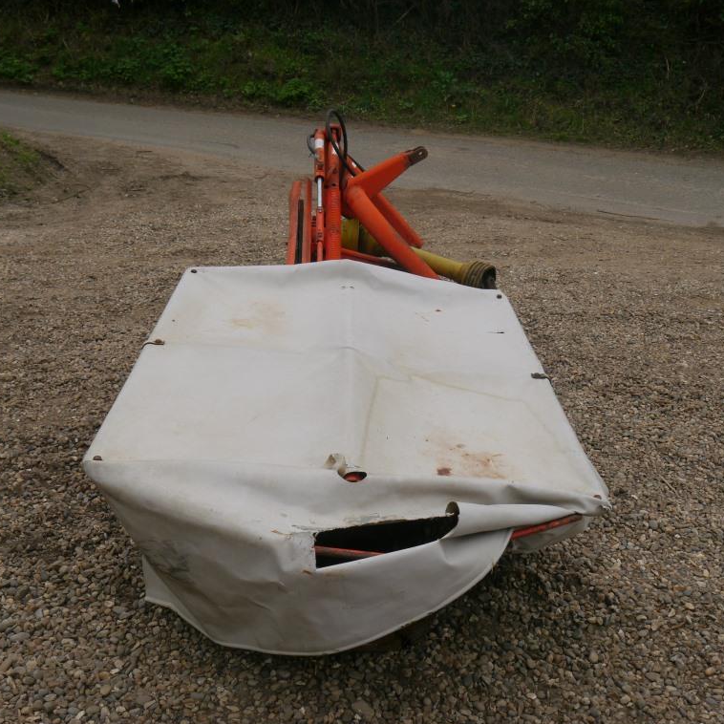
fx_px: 1018
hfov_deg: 39.2
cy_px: 365
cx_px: 370
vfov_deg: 39.2
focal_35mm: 43
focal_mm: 18
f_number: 6.3
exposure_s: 1/320
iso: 160
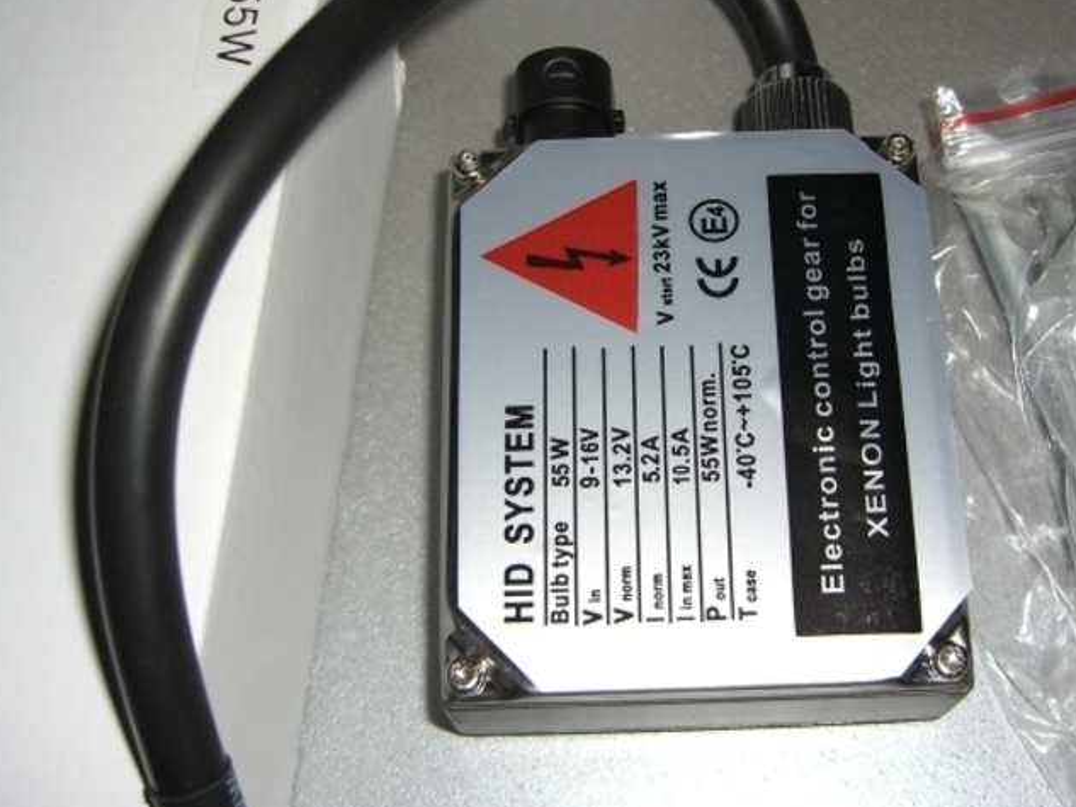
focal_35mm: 48
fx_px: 1492
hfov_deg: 39.5
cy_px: 418
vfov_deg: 30.3
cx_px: 641
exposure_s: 1/60
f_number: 2.8
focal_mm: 7.9
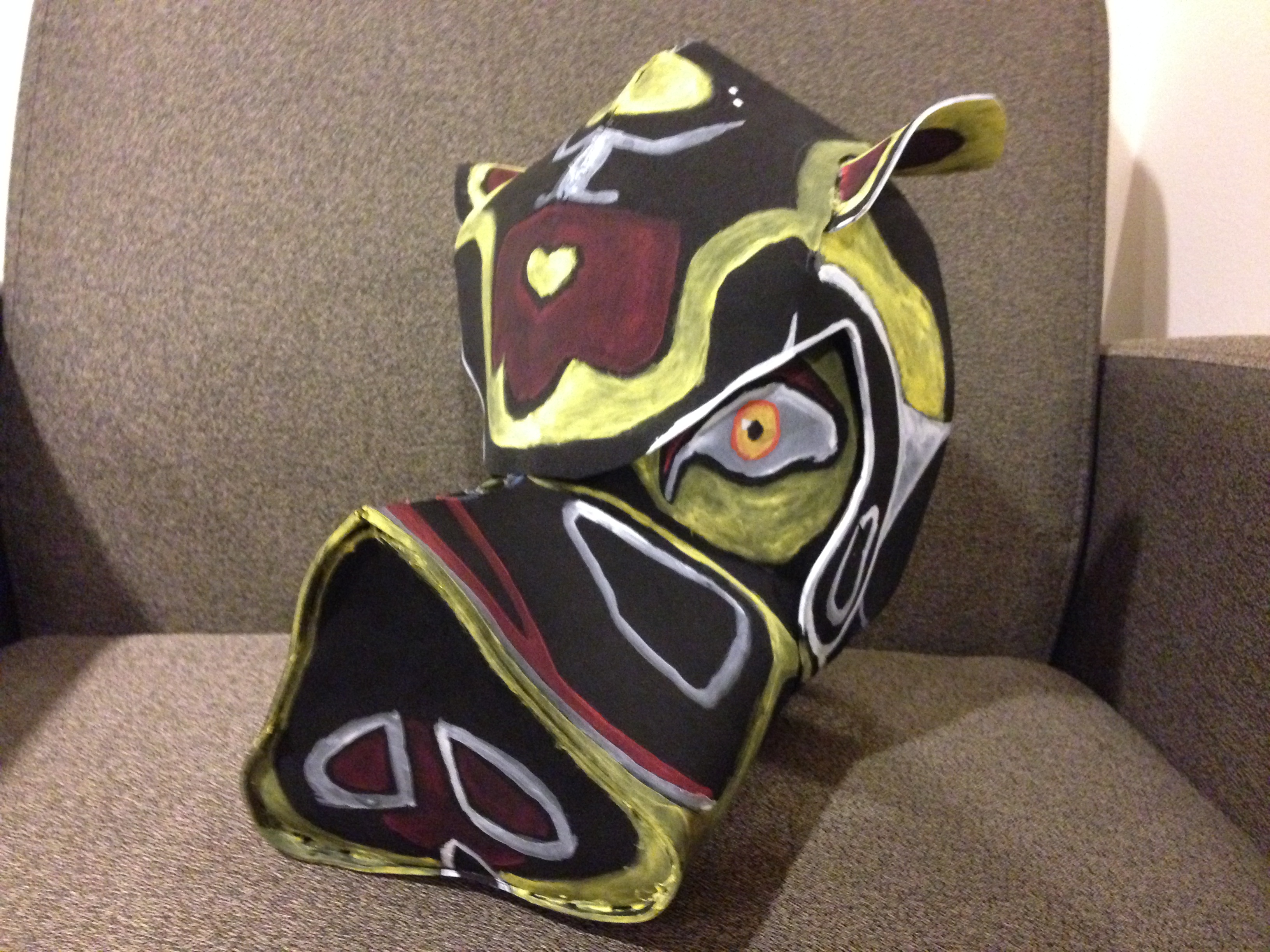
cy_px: 476
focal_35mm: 33
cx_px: 635
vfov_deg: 42.9
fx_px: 1211
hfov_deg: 55.4
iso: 800
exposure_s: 1/15
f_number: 2.4
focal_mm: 4.12
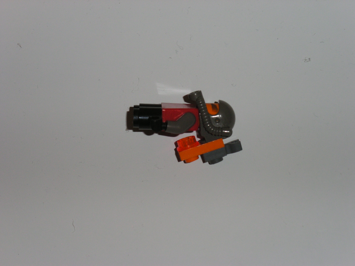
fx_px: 1169
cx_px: 178
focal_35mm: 114
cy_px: 133
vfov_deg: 13.0
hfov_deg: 17.3
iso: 200
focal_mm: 23.4
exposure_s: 1/90
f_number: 4.7
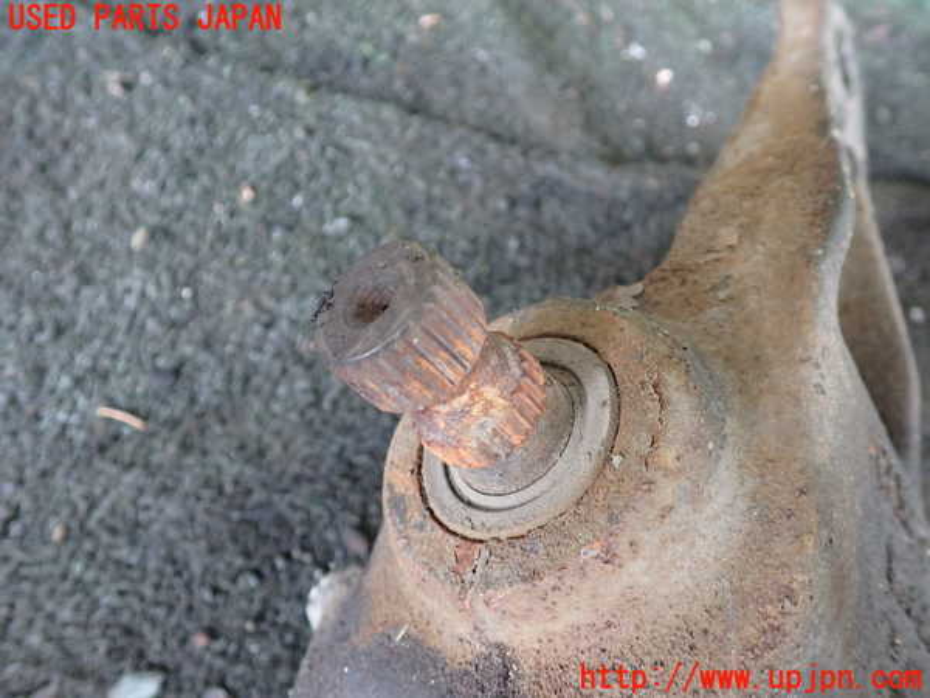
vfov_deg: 46.8
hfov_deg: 60.0
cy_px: 349
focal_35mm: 30
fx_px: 806
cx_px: 465
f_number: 2.3
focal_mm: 5.4
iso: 500
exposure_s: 1/30
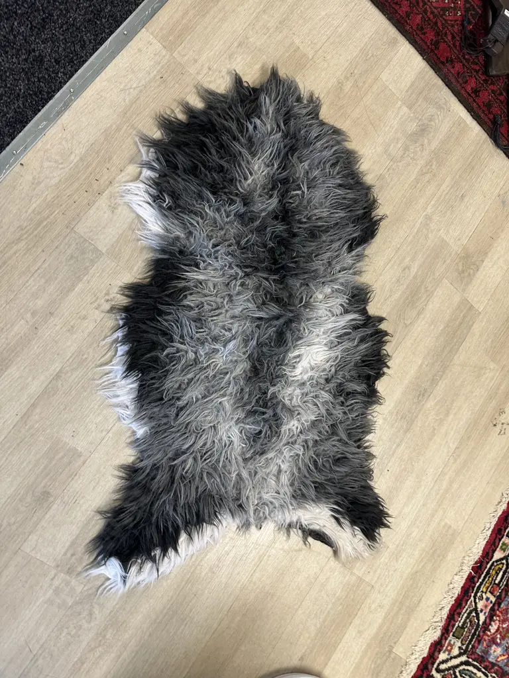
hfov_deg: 56.8
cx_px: 254
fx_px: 471
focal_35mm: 24
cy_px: 339
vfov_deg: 71.6
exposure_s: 1/50
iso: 160
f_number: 1.78
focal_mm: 6.86
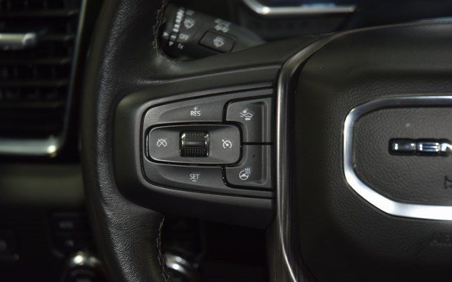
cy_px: 147
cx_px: 225
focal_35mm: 108
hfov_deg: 19.3
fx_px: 1330
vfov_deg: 12.1
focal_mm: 70
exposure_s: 1/13
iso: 1100
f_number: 4.5
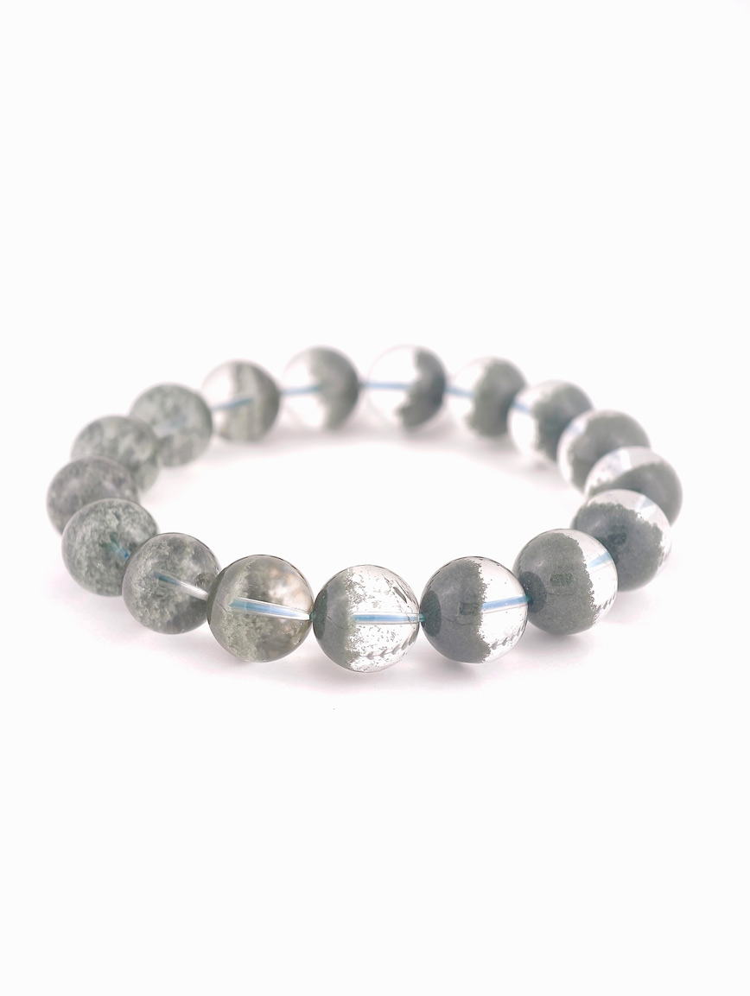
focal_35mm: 85
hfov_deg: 17.4
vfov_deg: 23.0
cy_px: 498
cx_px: 375
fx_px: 2450
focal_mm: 22.48
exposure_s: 1/161
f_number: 2.67
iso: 125
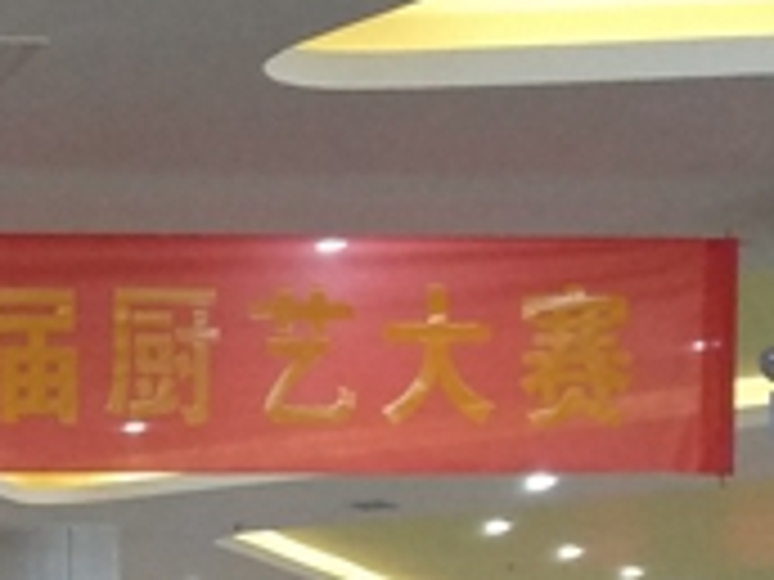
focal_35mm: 96
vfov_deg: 14.6
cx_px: -698
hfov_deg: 16.4
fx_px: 2147
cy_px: 803
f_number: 2.2
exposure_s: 1/25
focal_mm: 3.81
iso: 800
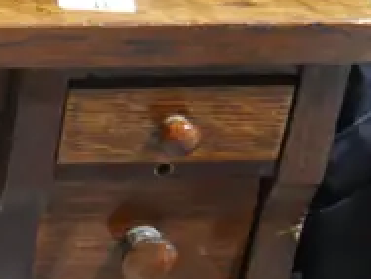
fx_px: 2101
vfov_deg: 7.6
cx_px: -493
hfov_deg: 9.1
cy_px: 229
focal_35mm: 196
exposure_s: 1/60
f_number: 4
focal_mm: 18
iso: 1000
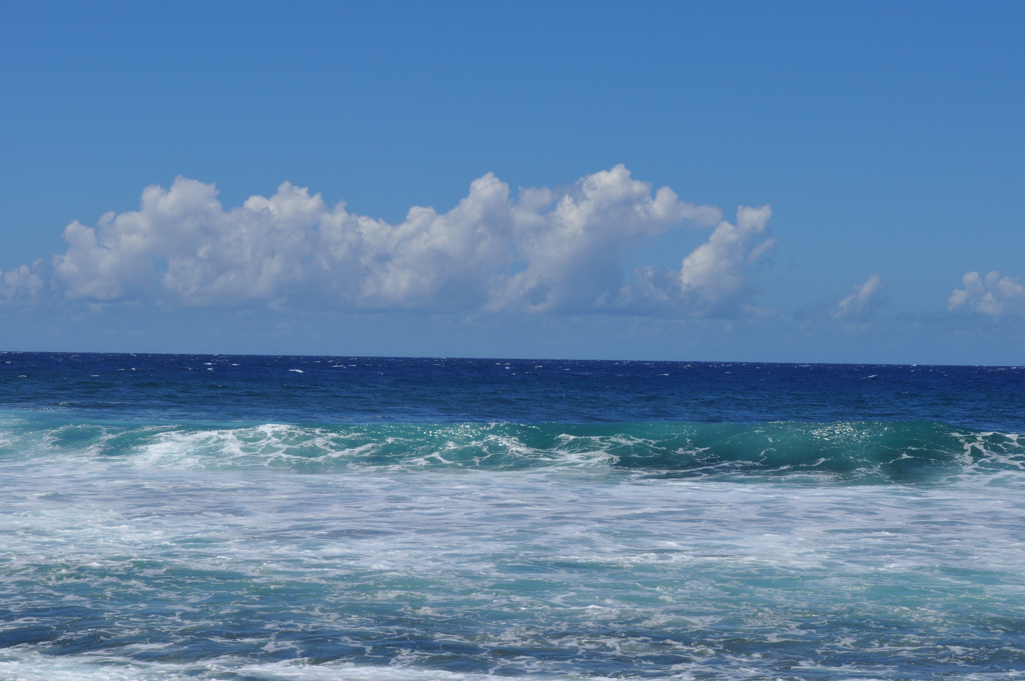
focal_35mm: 82
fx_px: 2346
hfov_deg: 24.6
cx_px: 512
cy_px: 340
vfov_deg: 16.5
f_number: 13
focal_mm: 55
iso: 200
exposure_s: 1/640
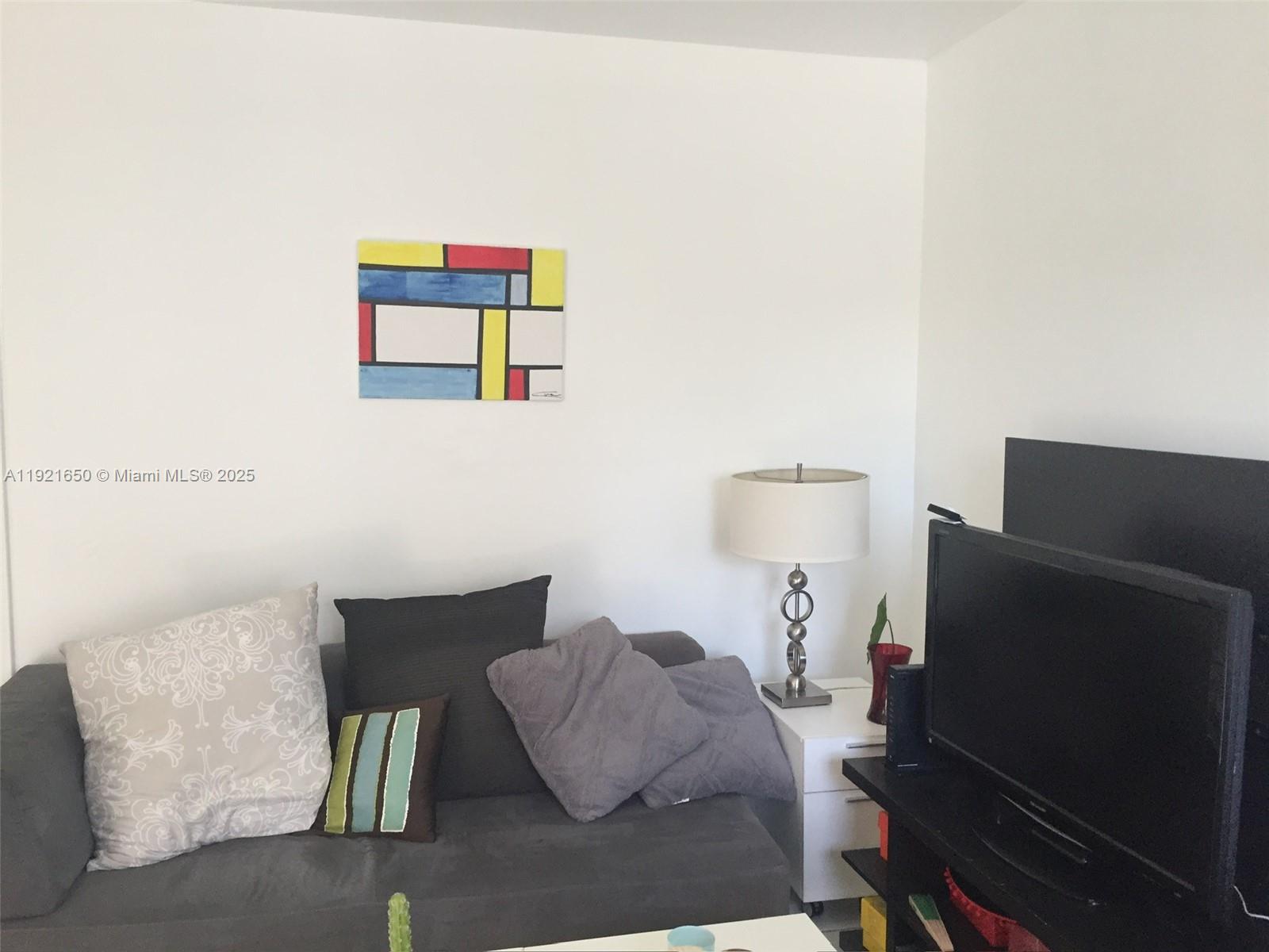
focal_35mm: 29
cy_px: 476
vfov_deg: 48.2
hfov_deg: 61.7
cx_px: 634
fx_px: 1063
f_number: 2.2
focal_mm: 4.15
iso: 50
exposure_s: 1/30
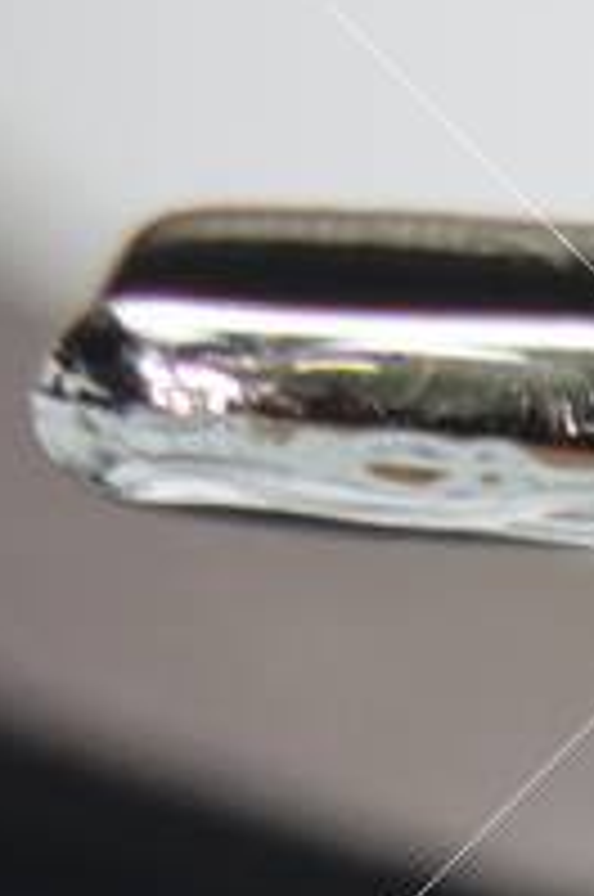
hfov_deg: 2.0
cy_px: 2148
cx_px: 1487
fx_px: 17037
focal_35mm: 686
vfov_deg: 3.0
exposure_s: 1/200
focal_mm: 70
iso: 100
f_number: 10
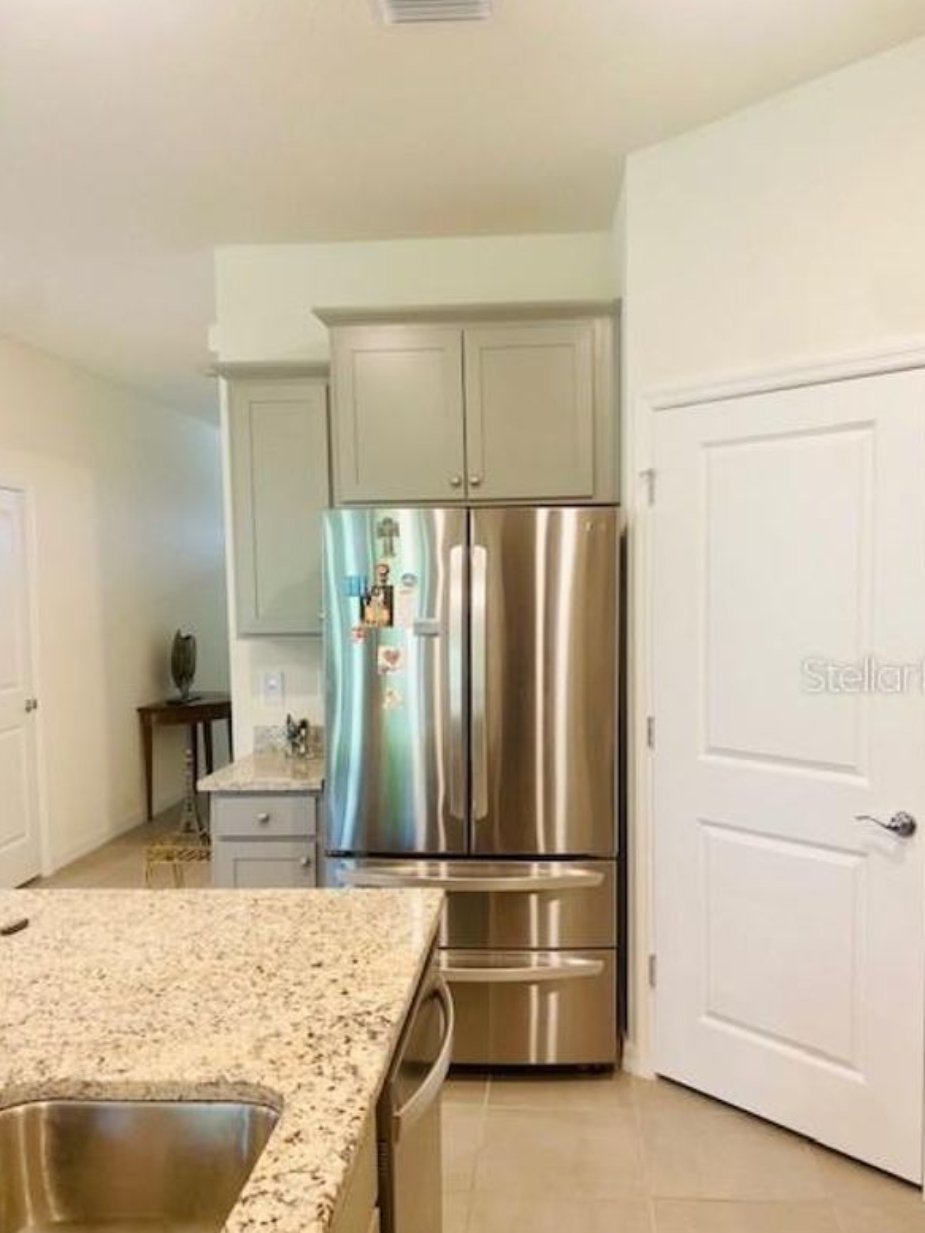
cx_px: 489
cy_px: 674
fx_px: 1033
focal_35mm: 29
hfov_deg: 48.2
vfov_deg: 61.5
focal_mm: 4.25
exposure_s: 1/60
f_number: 1.8
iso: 125
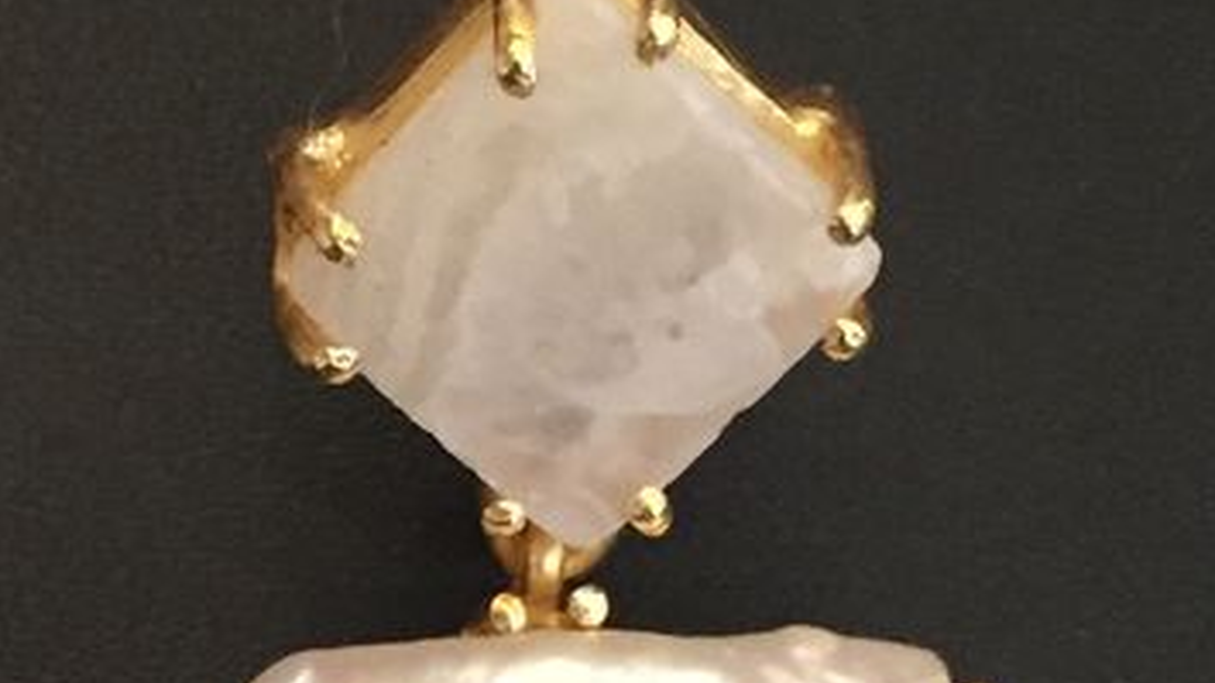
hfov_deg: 17.8
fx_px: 3833
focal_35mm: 119
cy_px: 1261
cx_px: 165
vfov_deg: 9.6
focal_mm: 4.15
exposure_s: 1/17
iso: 320
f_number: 2.2
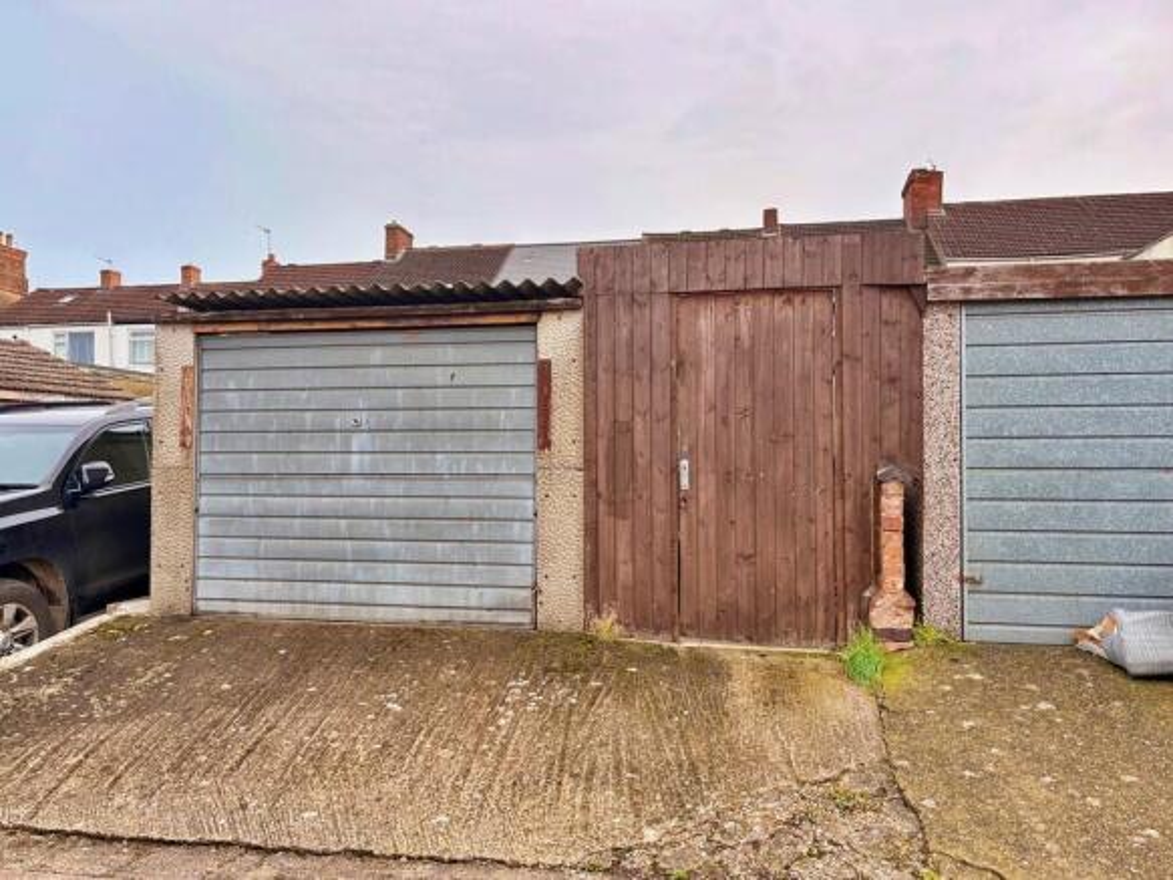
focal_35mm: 26
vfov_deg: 53.0
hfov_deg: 67.3
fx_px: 881
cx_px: 586
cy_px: 440
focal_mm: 5.96
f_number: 1.6
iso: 50
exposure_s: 1/1420
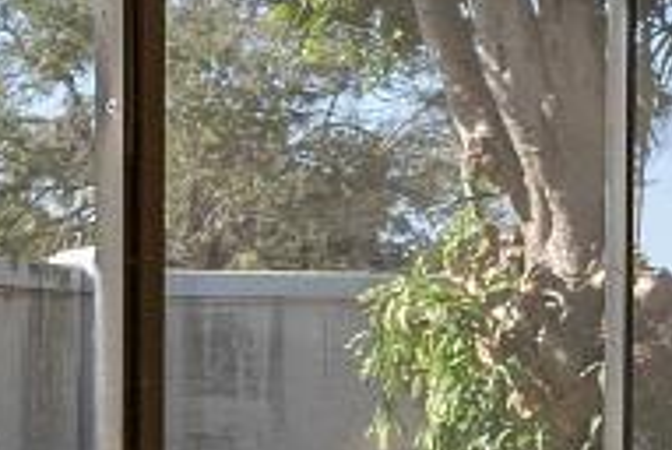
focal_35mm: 141
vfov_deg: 9.7
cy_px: 392
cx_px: 700
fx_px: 2636
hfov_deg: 14.3
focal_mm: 18
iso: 100
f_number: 10
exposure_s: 1/60
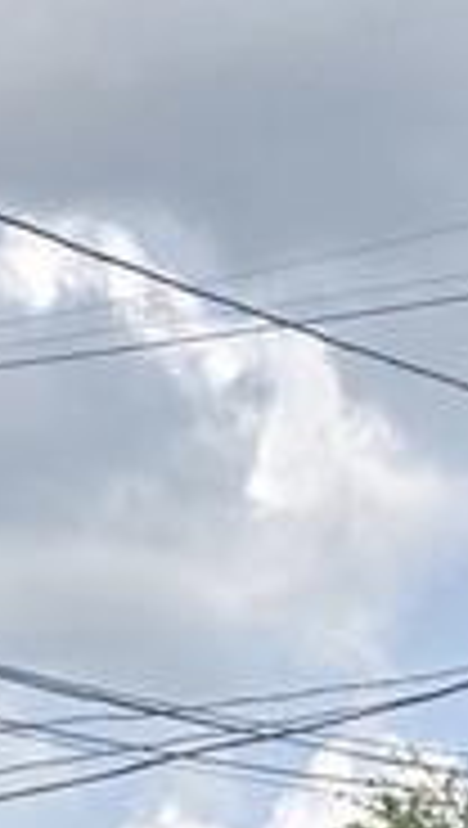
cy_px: 2160
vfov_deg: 11.4
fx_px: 3231
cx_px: 706
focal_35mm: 147
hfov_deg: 8.1
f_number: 1.8
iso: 25
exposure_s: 1/1318
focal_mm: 5.4
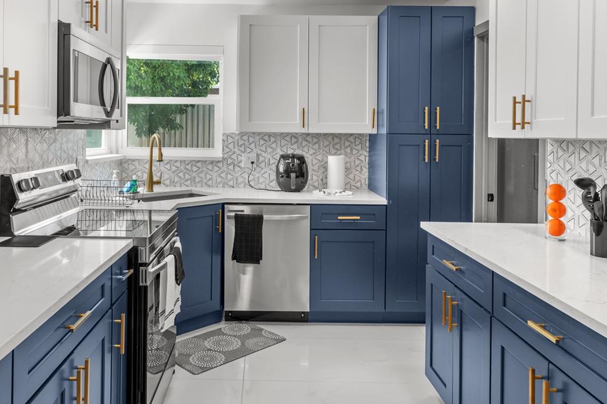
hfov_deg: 63.3
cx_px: 253
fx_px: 489
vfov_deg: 44.4
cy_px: 140
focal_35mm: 29
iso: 400
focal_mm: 19
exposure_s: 1/5
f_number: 10
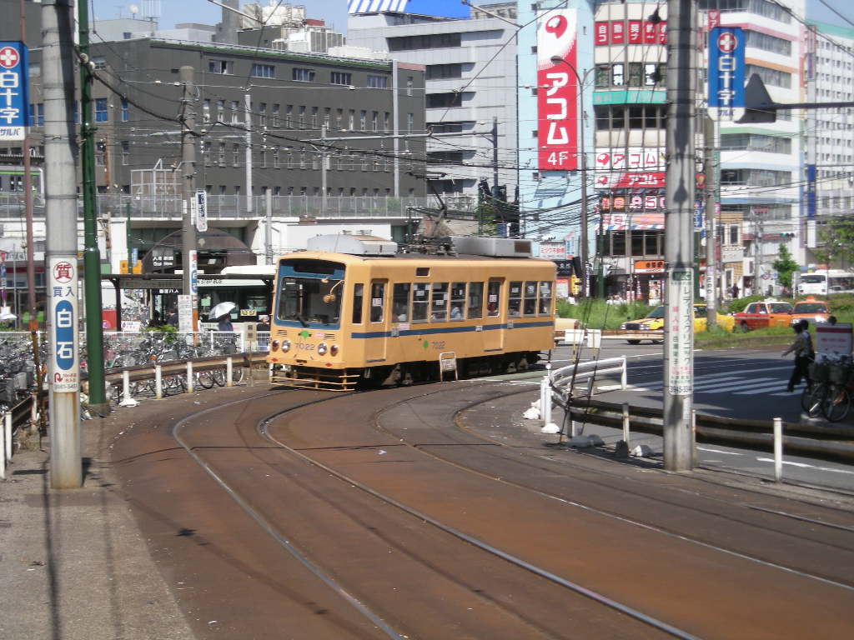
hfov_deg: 23.3
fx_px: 2072
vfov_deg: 17.6
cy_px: 320
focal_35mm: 84
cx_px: 427
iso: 72
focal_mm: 13.7
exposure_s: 1/162
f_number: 8.3
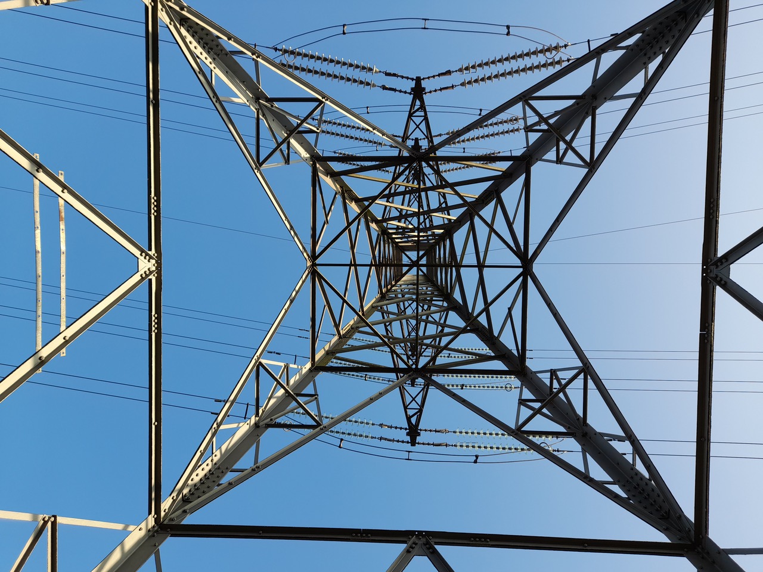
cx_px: 382
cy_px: 286
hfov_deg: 69.4
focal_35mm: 25
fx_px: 551
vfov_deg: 54.9
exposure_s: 1/249
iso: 20
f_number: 2
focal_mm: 4.6
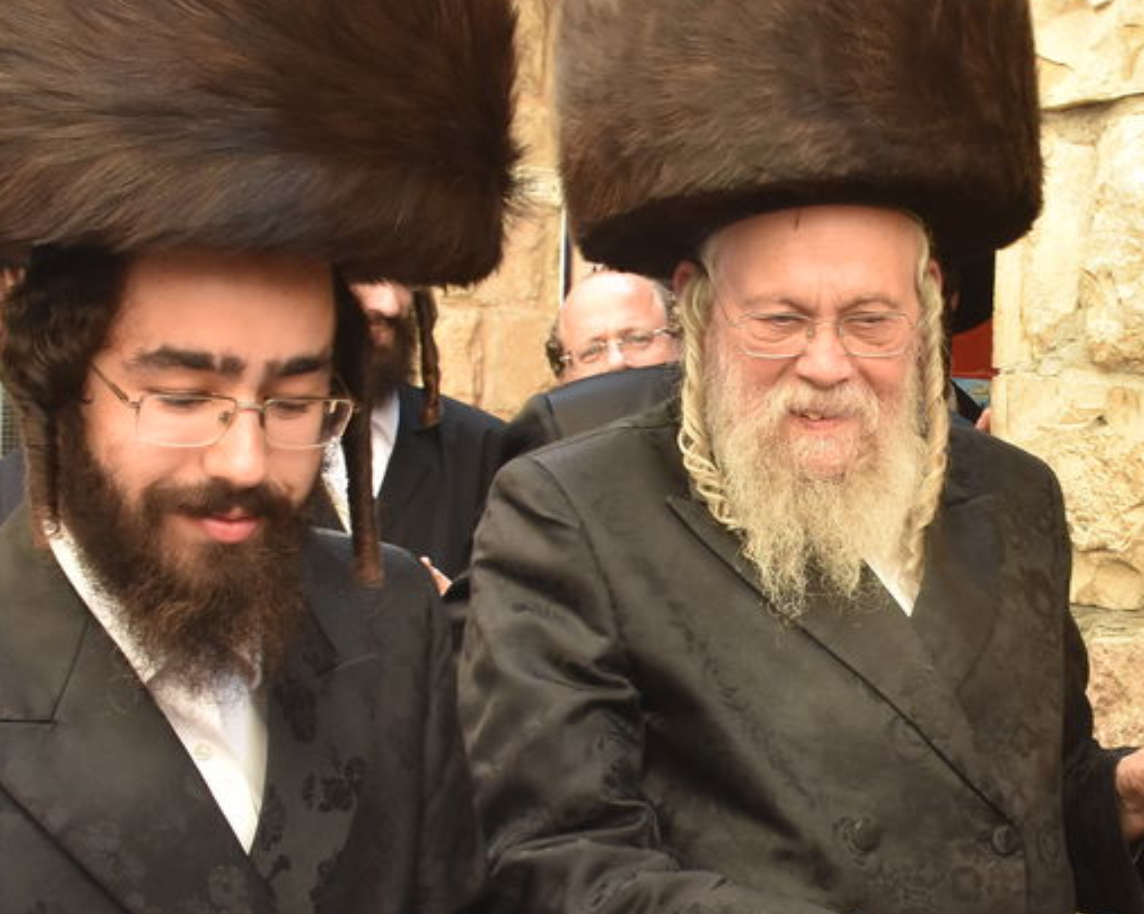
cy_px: 622
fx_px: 2369
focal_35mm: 70
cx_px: 1051
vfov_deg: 21.7
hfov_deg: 26.2
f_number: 8
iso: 1000
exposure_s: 1/160
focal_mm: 18
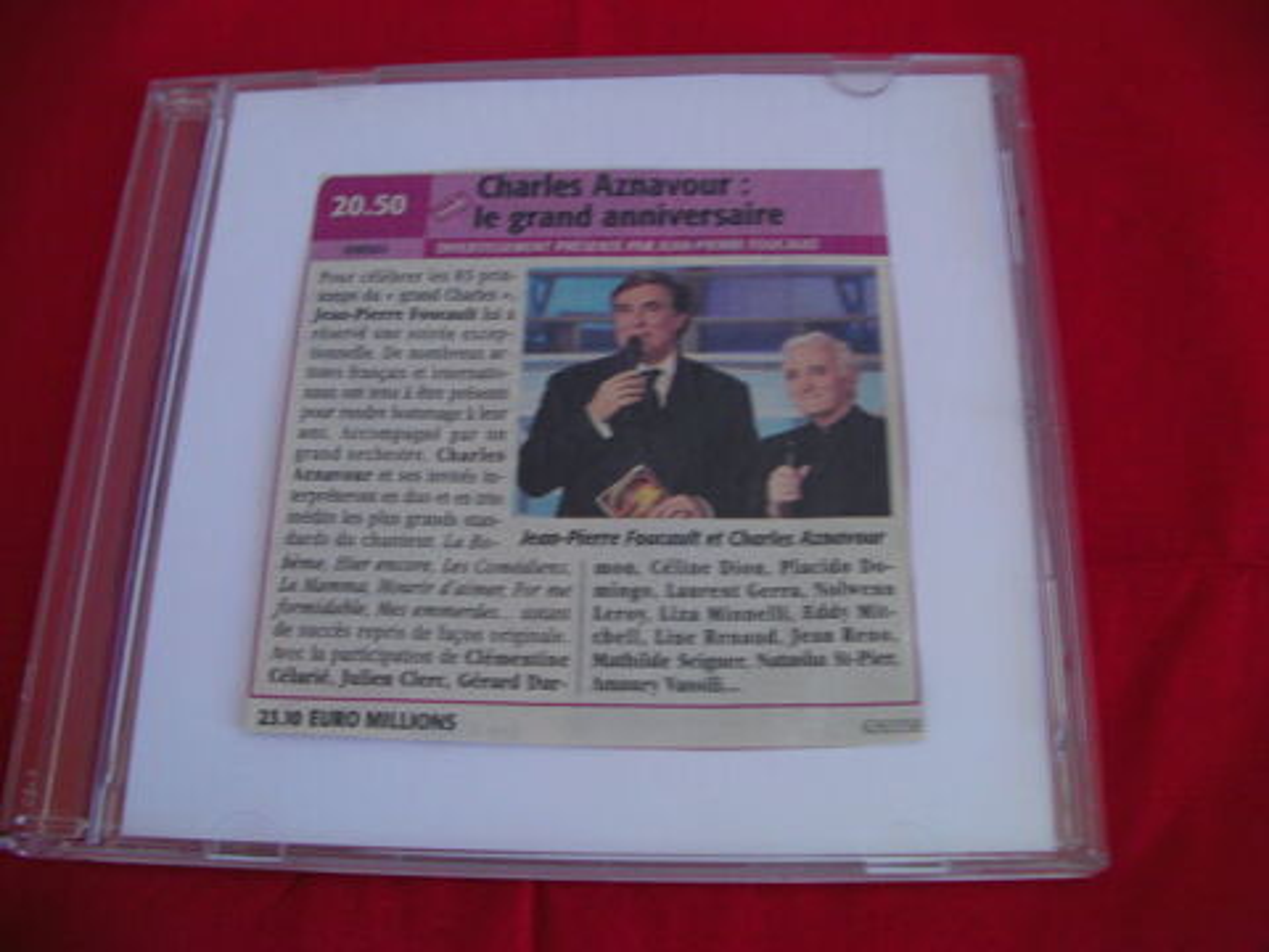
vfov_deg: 37.7
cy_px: 476
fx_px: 1393
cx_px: 634
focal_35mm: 38
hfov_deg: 49.0
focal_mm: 6.3
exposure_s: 1/30
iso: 84
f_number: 3.5
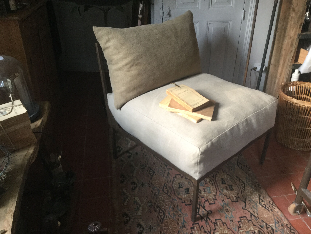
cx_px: 156
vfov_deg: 45.4
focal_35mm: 31
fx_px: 279
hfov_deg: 58.4
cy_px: 117
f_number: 2.4
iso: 100
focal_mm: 3.3
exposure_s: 1/33
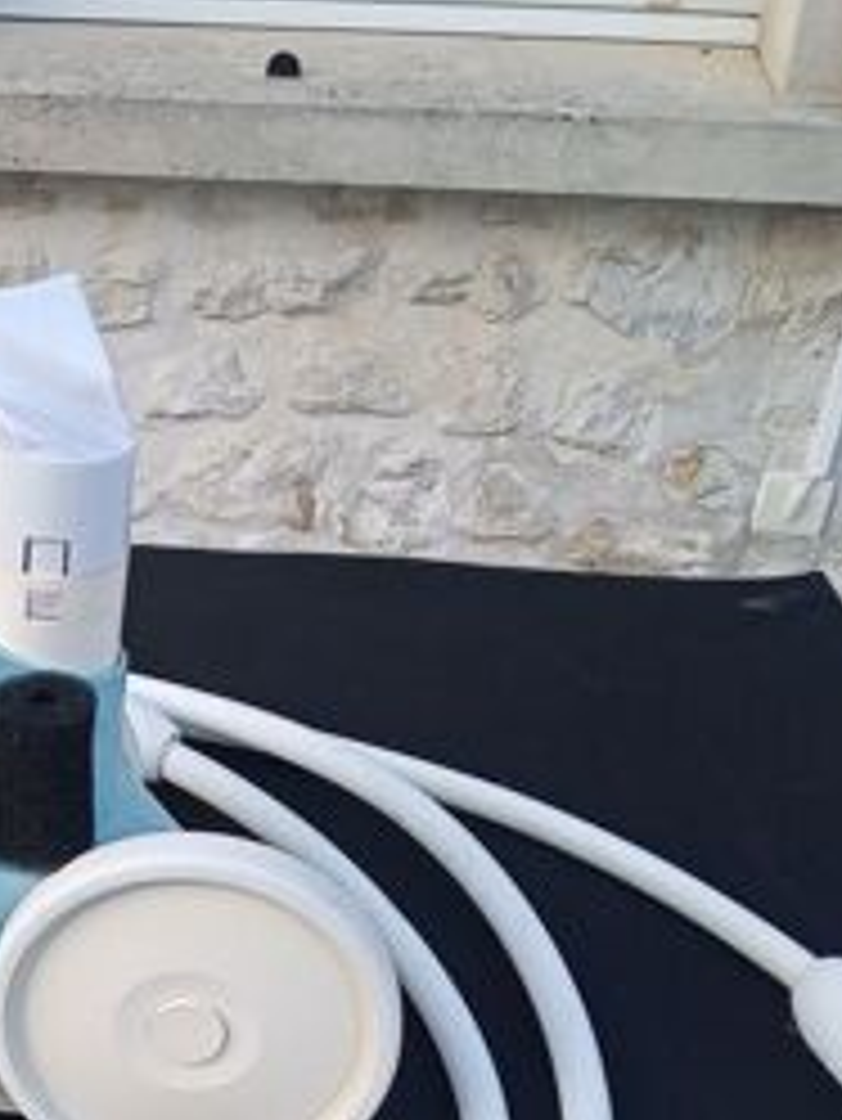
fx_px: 2333
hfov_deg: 19.6
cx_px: -95
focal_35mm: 72
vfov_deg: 26.2
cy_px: 985
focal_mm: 3.44
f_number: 2
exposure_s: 1/142
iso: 110
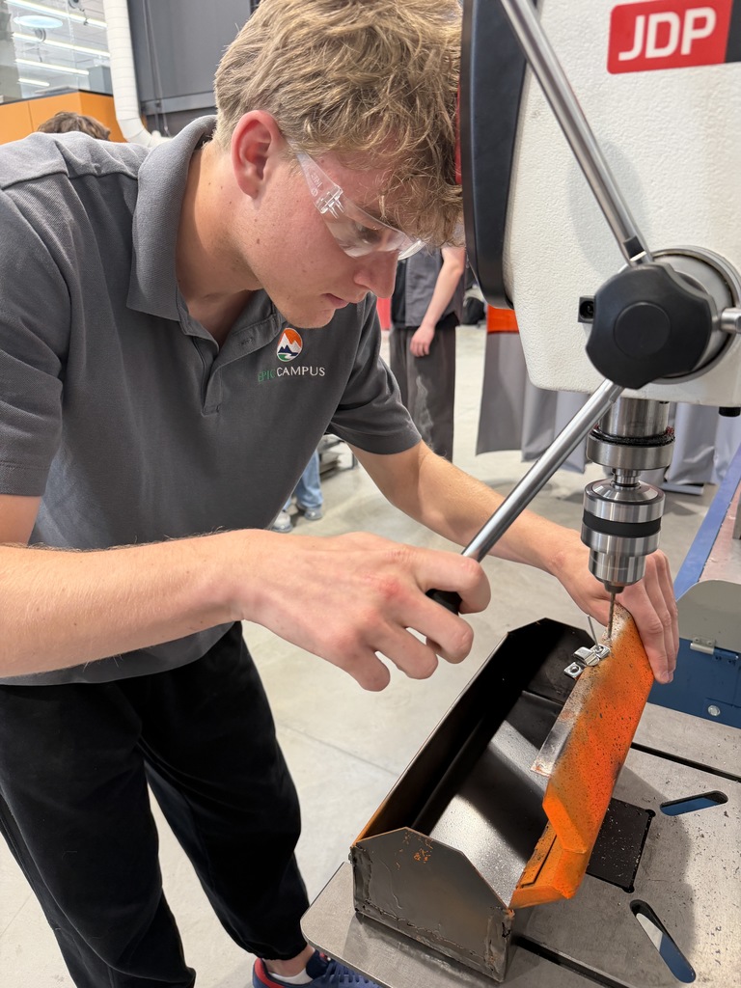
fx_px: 685
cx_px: 370
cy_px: 494
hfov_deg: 56.8
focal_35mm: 24
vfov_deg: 71.6
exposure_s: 1/76
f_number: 1.78
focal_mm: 6.76
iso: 200
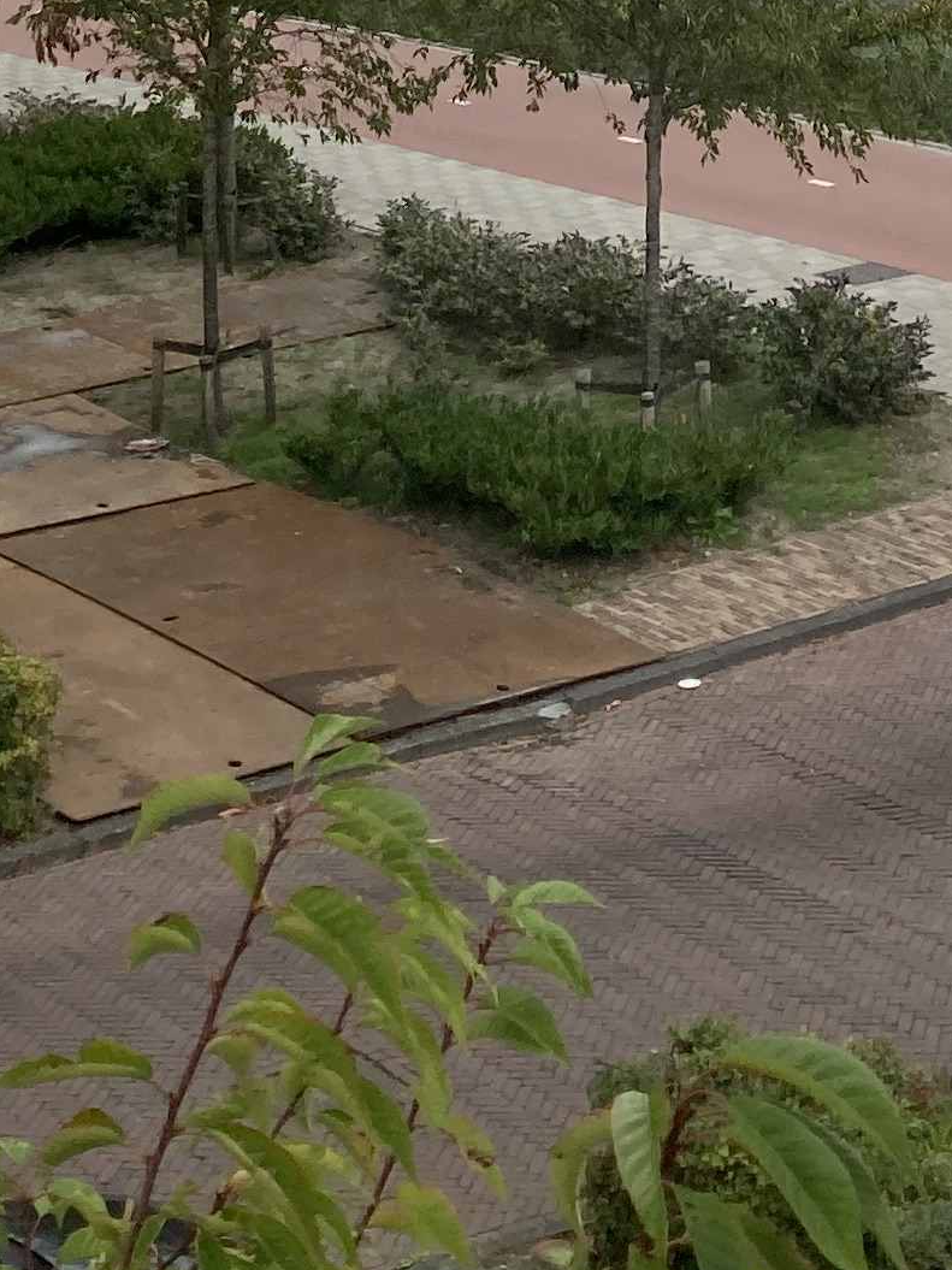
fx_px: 3924
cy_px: -992
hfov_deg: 13.7
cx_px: 892
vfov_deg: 15.8
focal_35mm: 107
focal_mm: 3.99
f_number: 1.8
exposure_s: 1/1715
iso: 20
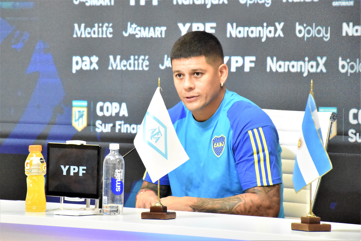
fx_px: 2106
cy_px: 120
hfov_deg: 9.8
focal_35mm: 210
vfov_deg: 6.5
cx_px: 180
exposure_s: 1/640
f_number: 5.6
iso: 16000
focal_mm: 140
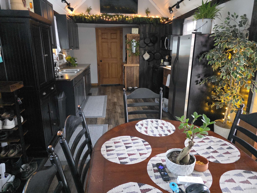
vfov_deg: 58.9
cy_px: 96
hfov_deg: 73.9
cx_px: 128
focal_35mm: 23
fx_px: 171
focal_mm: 6.3
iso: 1600
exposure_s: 1/120
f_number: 1.7
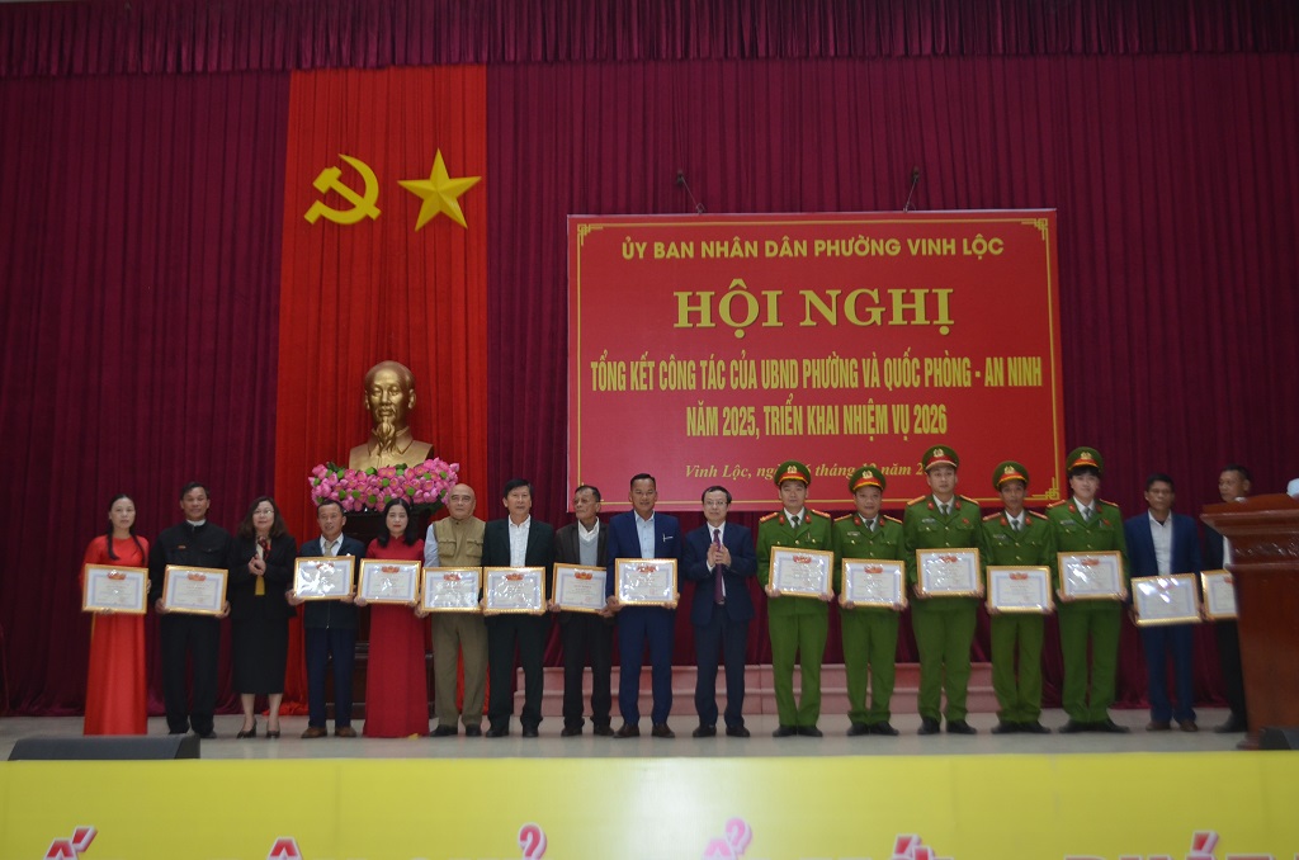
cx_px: 650
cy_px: 430
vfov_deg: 31.7
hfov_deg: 46.5
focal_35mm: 42
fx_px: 1512
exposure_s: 1/60
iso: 640
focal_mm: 28
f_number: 4.5
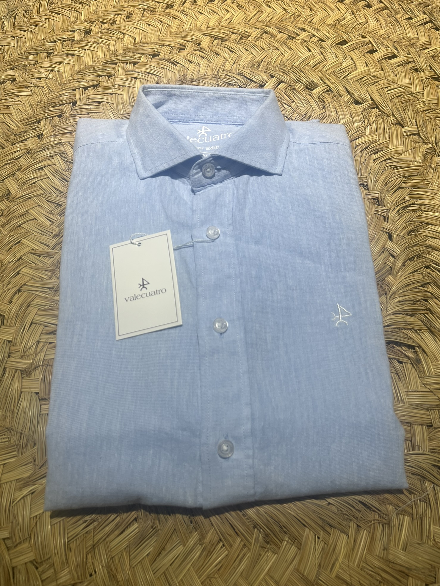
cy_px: 282
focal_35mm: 27
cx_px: 224
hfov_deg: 51.4
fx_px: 458
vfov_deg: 65.3
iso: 32
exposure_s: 1/143
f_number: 1.6
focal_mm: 5.1
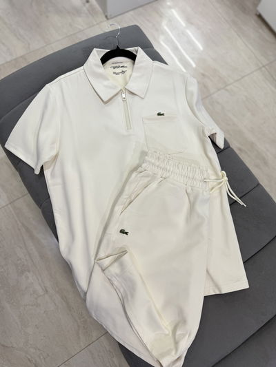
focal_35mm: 24
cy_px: 184
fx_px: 255
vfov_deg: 71.6
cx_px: 138
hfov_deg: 56.8
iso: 125
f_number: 1.78
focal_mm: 6.76
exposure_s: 1/100
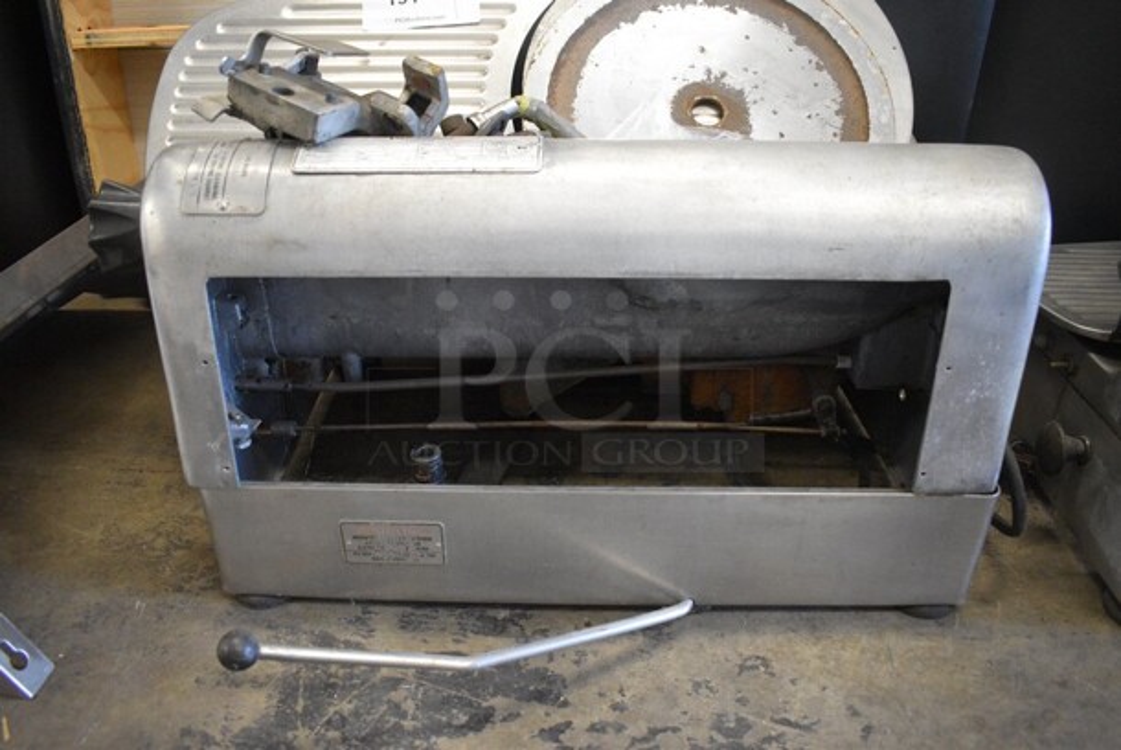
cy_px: 375
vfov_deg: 48.0
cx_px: 560
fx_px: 842
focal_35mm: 27
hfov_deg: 67.3
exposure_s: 1/125
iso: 3200
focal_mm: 18
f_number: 3.5
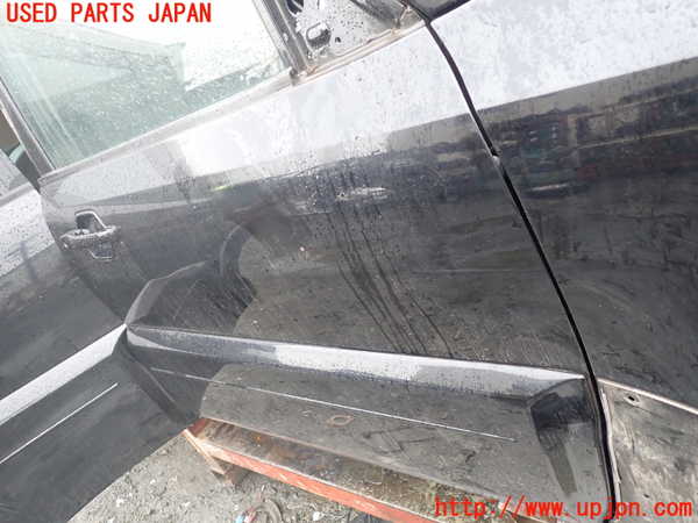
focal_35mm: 25
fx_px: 504
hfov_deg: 69.4
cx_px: 349
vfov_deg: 54.9
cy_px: 262
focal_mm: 4.5
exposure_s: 1/60
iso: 200
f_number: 2
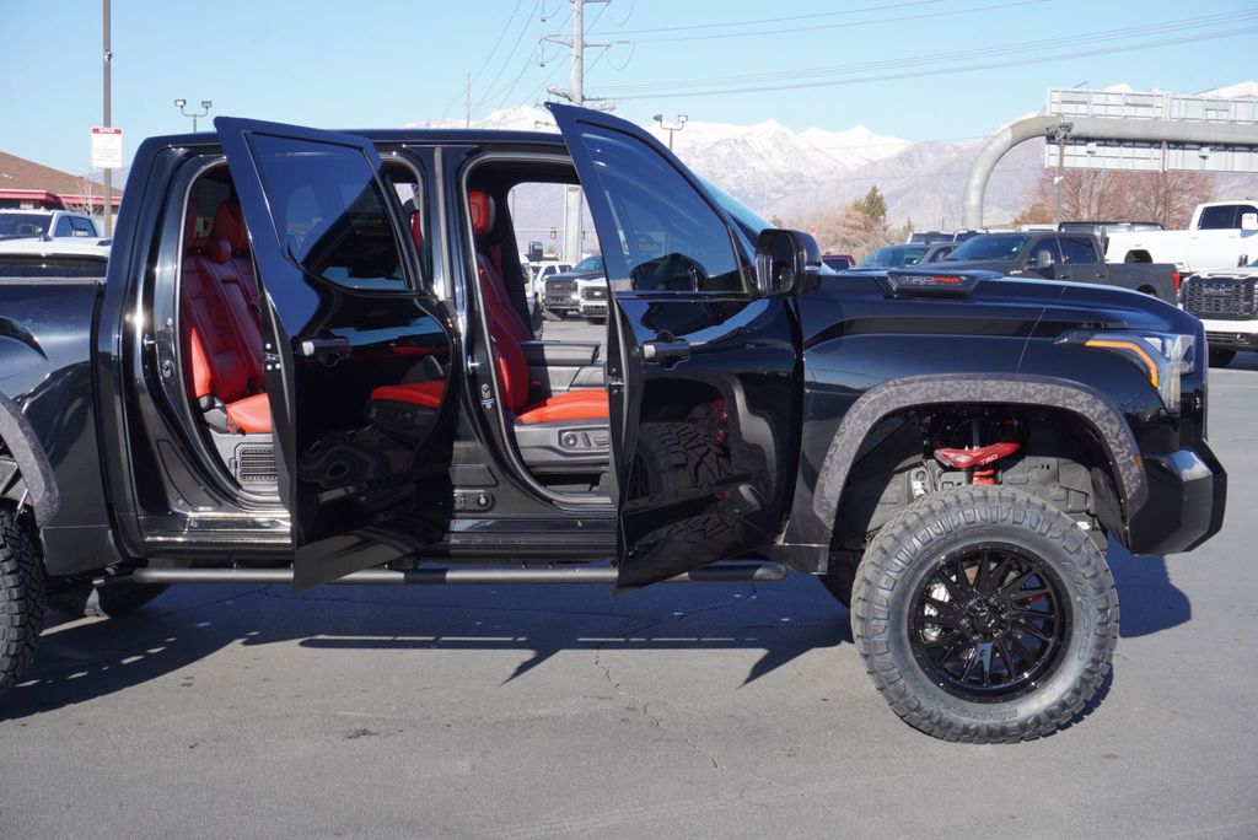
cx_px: 629
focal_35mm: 46
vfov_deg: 29.0
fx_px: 1626
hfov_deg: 42.3
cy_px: 420
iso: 100
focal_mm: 31
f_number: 8
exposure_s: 1/160
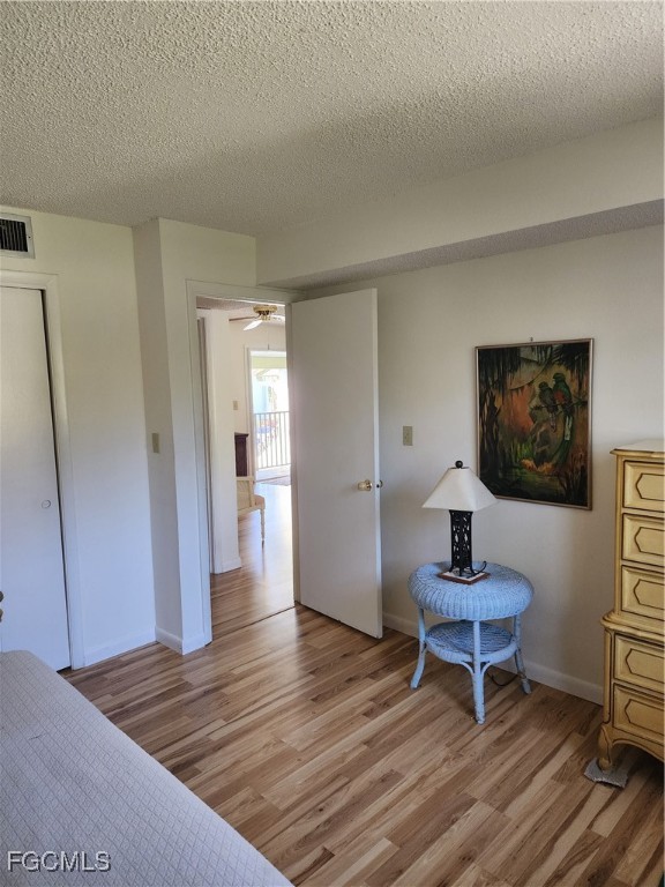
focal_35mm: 23
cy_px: 444
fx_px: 589
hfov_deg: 58.9
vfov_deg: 73.9
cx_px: 332
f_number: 1.8
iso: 320
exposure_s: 1/120
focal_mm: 6.4
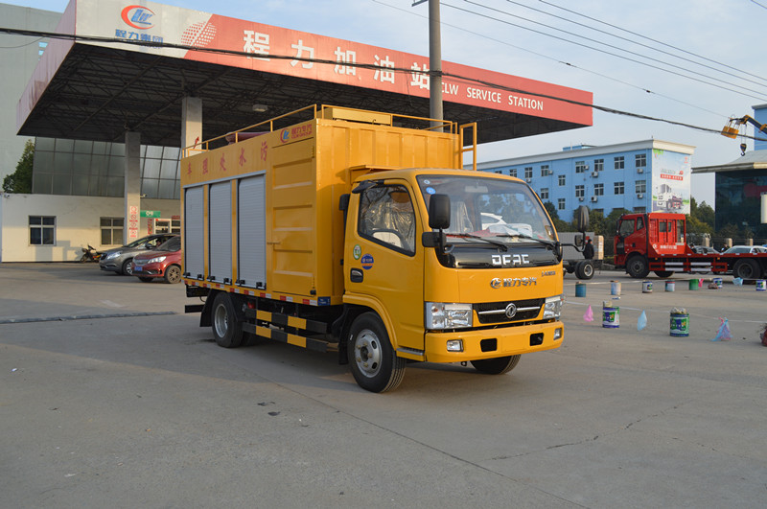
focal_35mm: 30
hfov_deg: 62.0
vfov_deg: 43.5
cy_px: 254
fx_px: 638
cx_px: 384
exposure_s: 1/125
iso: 100
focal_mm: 20
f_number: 5.6
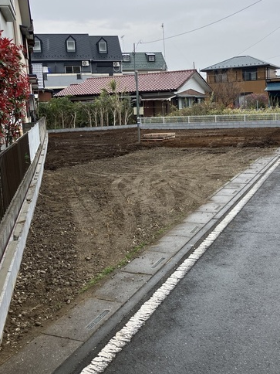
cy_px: 166
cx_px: 171
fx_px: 399
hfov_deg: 38.5
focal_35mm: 37
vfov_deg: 50.0
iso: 32
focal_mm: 3.99
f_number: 1.8
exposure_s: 1/412
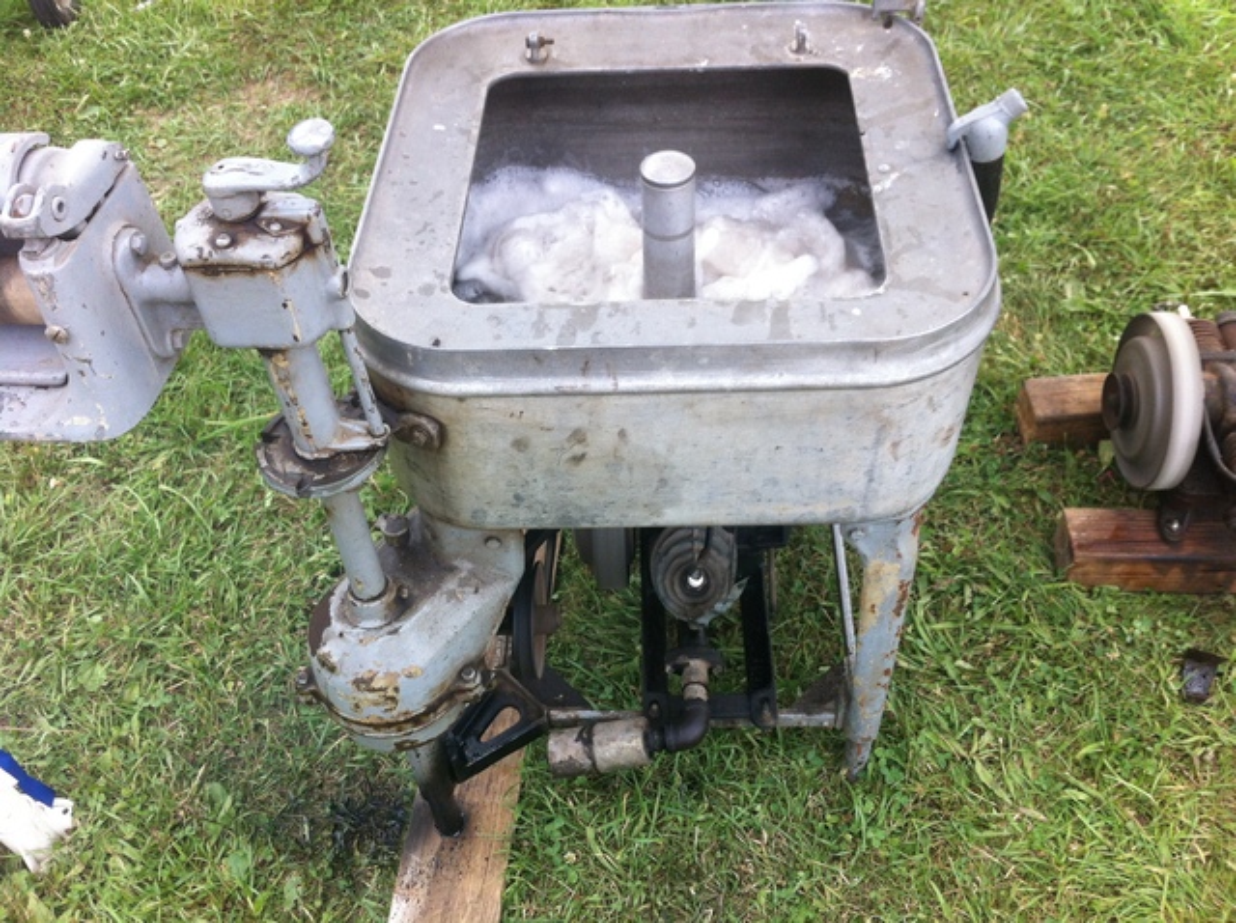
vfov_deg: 40.6
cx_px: 618
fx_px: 1248
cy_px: 462
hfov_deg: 52.7
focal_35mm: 35
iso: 80
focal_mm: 3.85
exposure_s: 1/212
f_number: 2.8
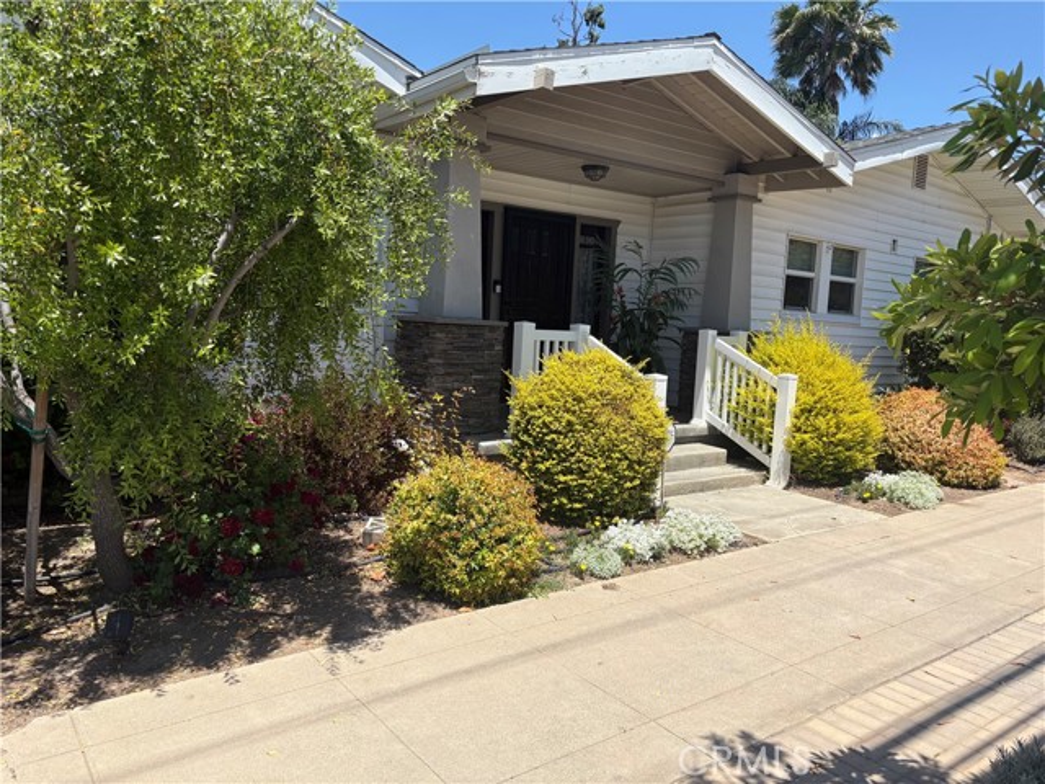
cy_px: 392
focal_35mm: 26
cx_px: 522
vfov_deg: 53.1
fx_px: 785
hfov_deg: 67.3
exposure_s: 1/2865
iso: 50
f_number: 1.6
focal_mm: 5.96
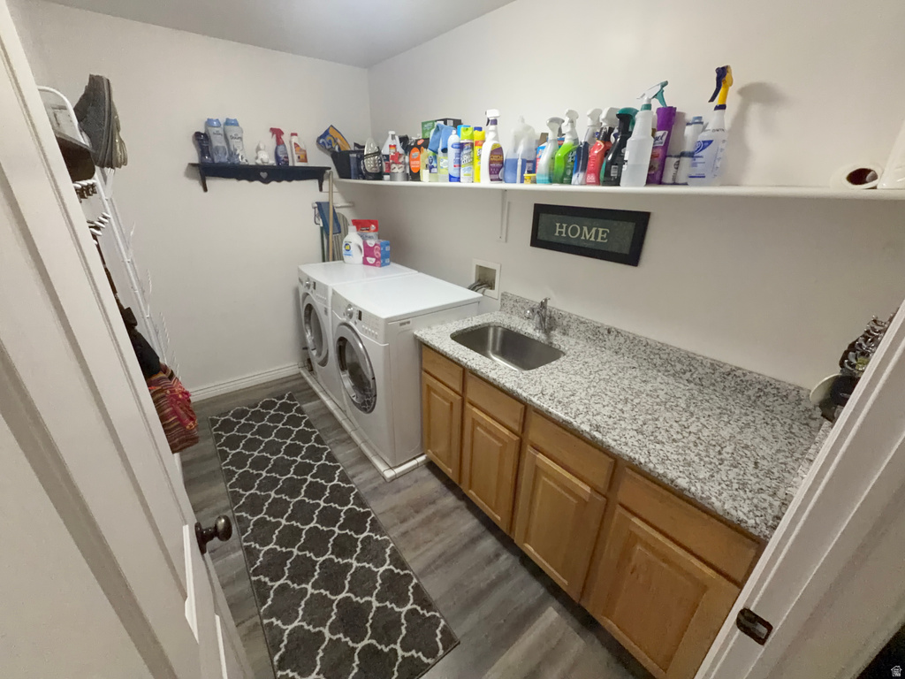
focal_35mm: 14
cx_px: 452
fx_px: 366
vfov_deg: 85.7
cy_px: 340
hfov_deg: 102.1
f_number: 2.2
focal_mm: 2.22
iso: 800
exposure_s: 1/100
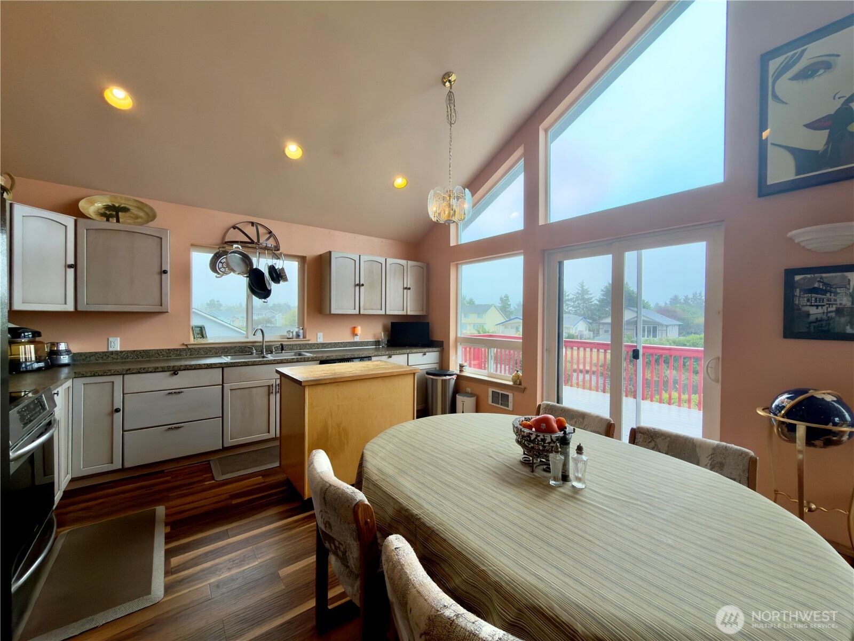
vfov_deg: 85.7
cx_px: 427
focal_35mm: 14
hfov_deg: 102.1
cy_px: 320
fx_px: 345
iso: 50
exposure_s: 1/120
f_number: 2.2
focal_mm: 2.22
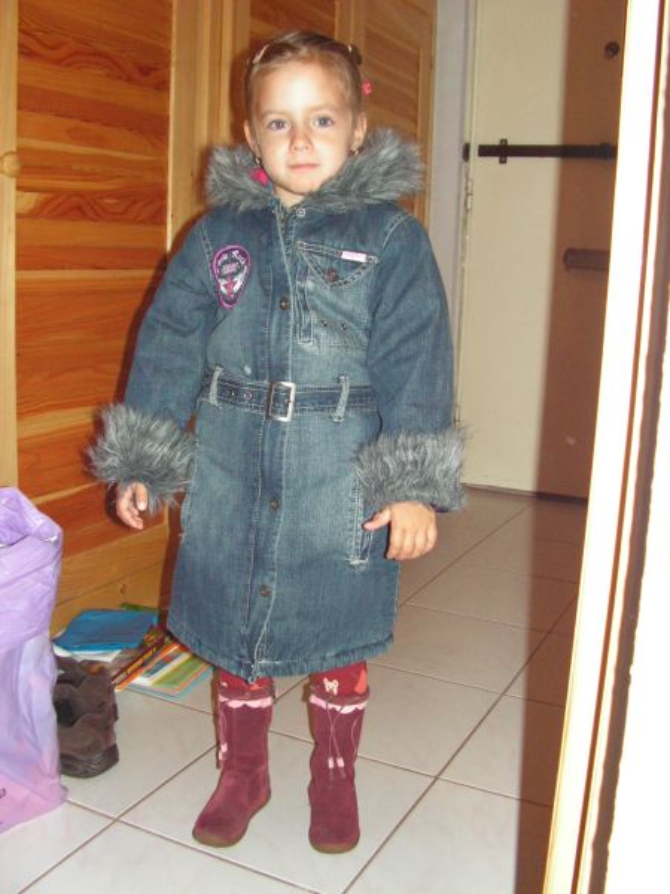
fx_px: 929
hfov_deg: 39.7
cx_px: 335
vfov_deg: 51.4
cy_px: 447
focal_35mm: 36
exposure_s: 1/40
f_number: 3.2
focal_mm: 6
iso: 160
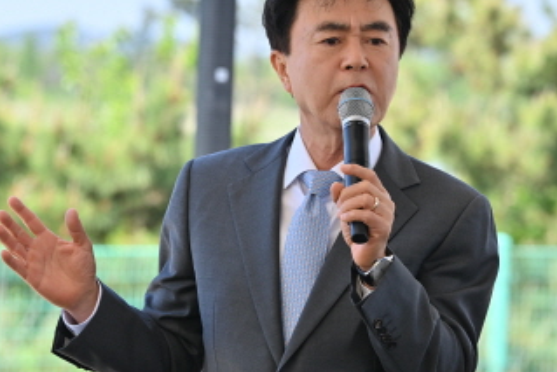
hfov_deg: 8.8
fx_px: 3637
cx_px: 250
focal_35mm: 235
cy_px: 94
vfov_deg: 5.8
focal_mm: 125
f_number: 5
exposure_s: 1/320
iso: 100
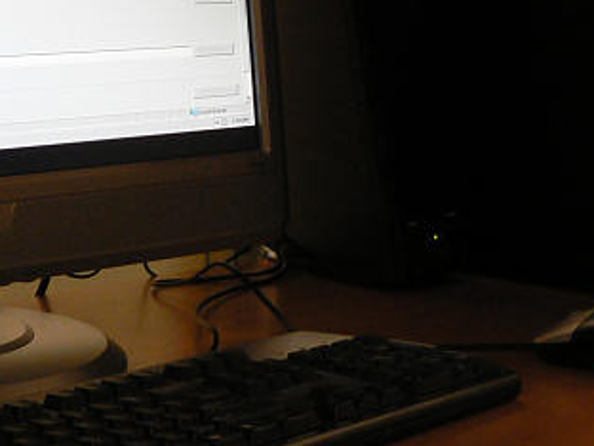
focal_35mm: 96
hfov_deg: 20.4
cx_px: 211
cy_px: 53
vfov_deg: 15.2
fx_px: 1647
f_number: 2.8
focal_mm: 6
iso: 200
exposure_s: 1/30
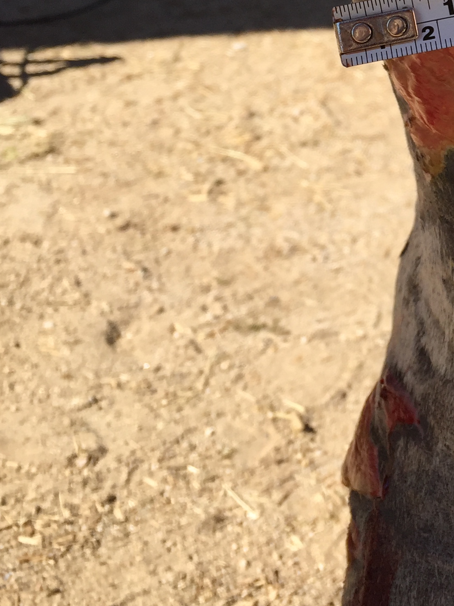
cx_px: 483
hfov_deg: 21.9
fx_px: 1119
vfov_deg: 28.9
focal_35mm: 64
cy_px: 46
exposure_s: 1/1163
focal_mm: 4.15
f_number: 2.2
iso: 32
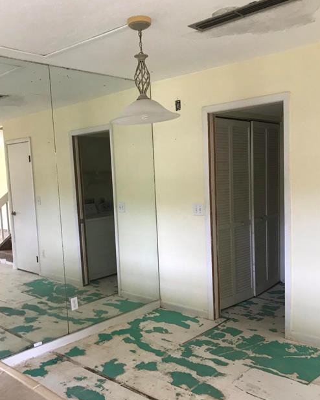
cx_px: 161
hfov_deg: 43.4
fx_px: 402
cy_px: 236
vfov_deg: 52.5
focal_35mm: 34
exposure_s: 1/30
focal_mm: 3.99
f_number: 1.8
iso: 40
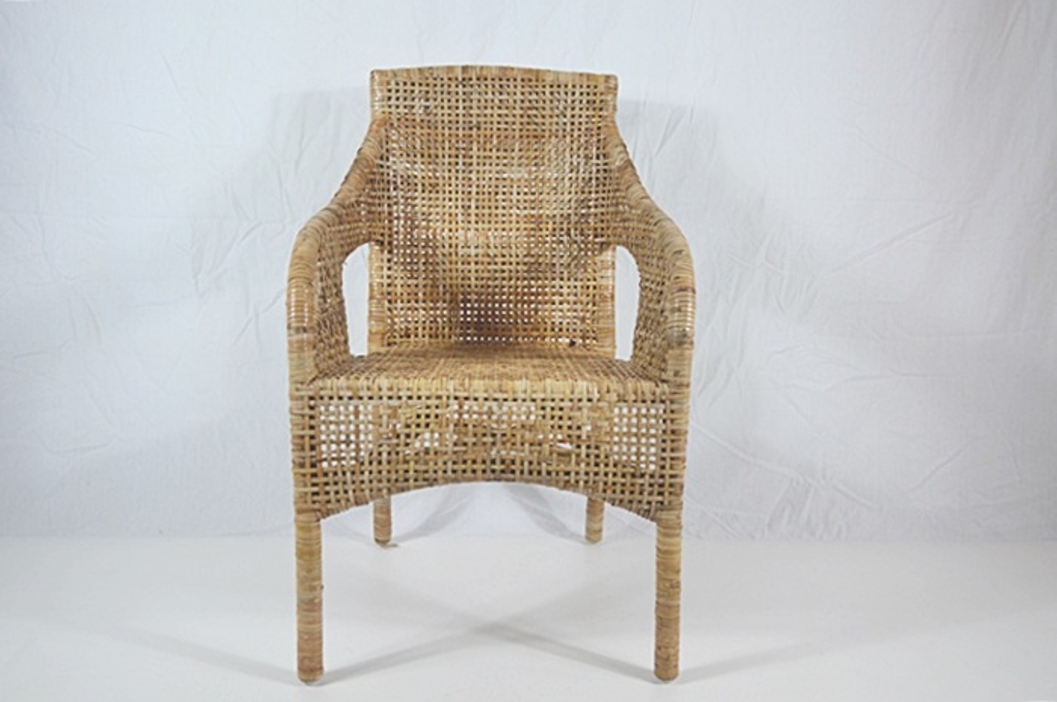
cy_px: 351
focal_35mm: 33
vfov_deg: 39.9
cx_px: 528
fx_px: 968
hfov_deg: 57.3
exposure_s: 1/80
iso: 400
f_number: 4.5
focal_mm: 22
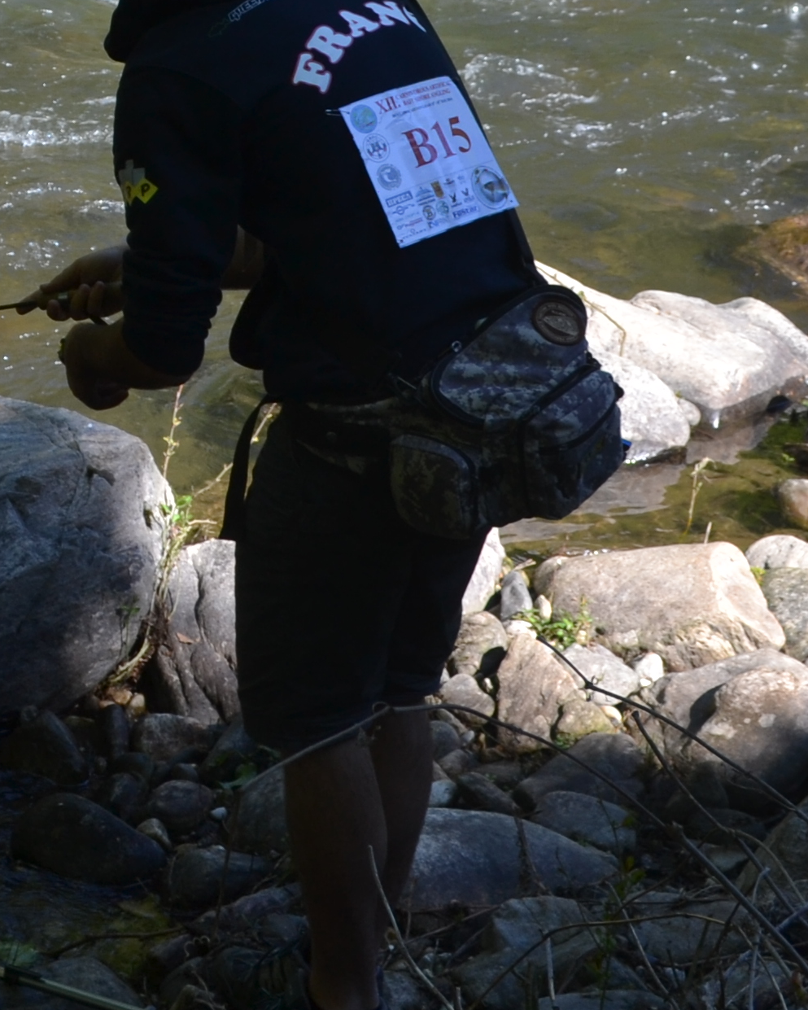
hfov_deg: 13.2
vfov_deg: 16.4
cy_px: 43
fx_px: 3437
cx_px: -24
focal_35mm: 115
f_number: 5.6
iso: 100
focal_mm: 22
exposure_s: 1/125
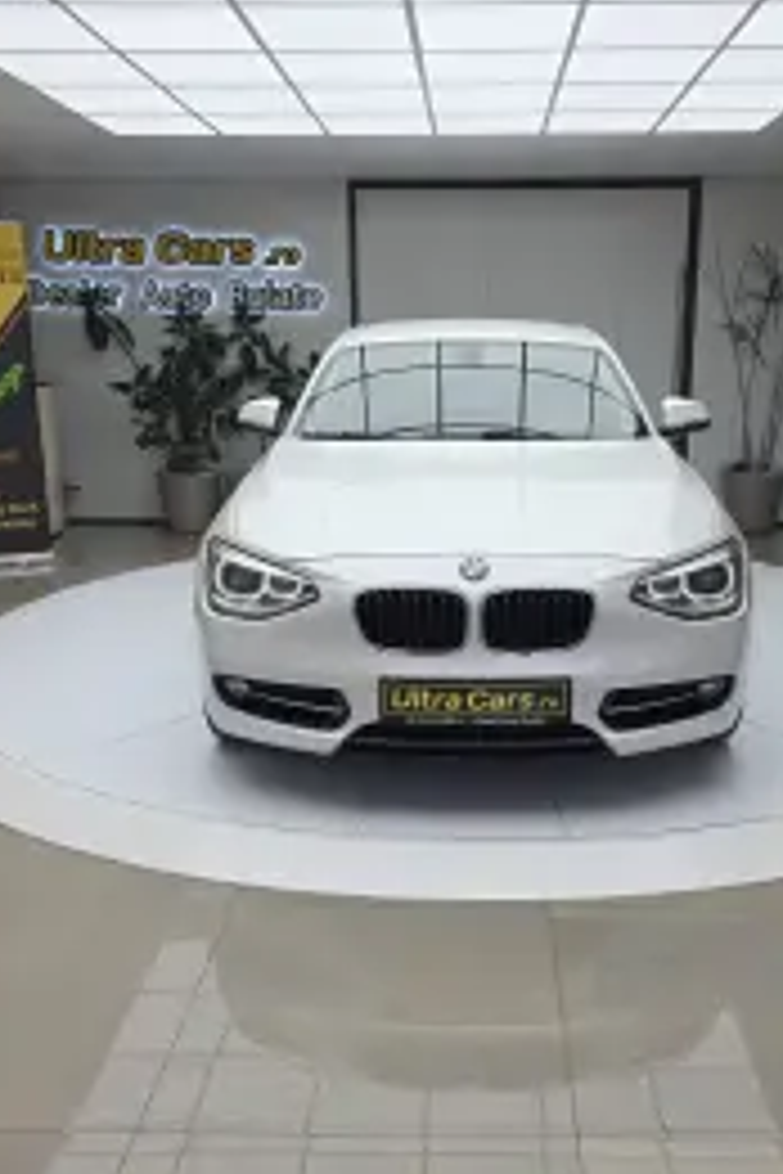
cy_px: 580
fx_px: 1077
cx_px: 459
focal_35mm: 33
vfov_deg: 57.2
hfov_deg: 39.8
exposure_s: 1/252
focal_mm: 6.25
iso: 25
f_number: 1.7
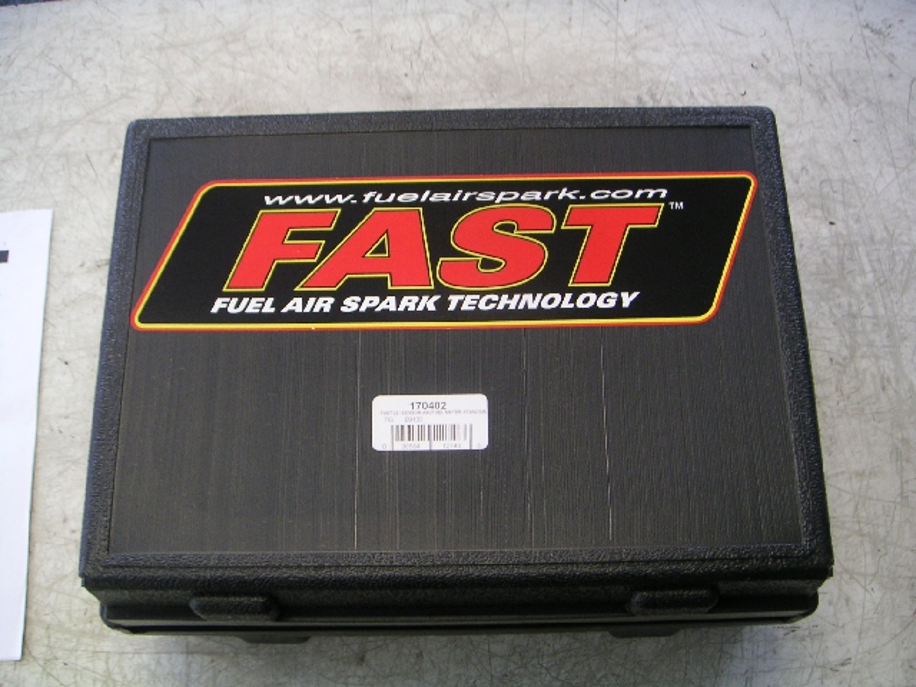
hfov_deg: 49.0
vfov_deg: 37.7
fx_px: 1006
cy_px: 344
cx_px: 458
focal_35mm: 38
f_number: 2.8
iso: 100
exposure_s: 1/15
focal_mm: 6
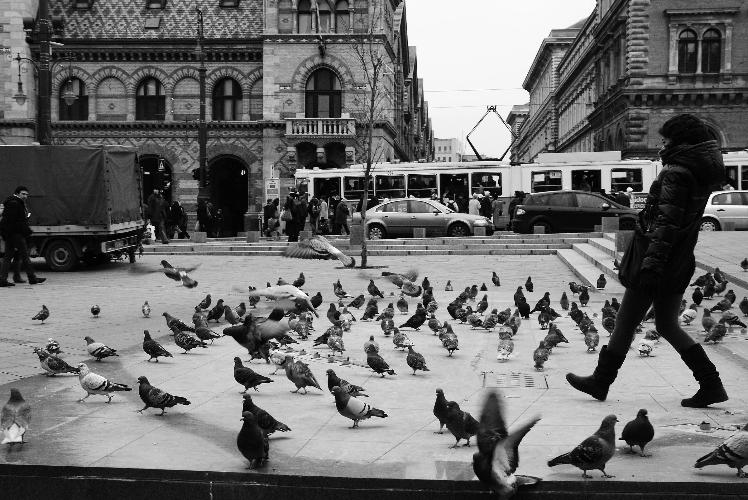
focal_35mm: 52
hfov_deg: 37.8
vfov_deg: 25.8
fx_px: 1092
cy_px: 250
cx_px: 374
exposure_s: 1/160
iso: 400
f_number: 7.1
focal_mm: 35
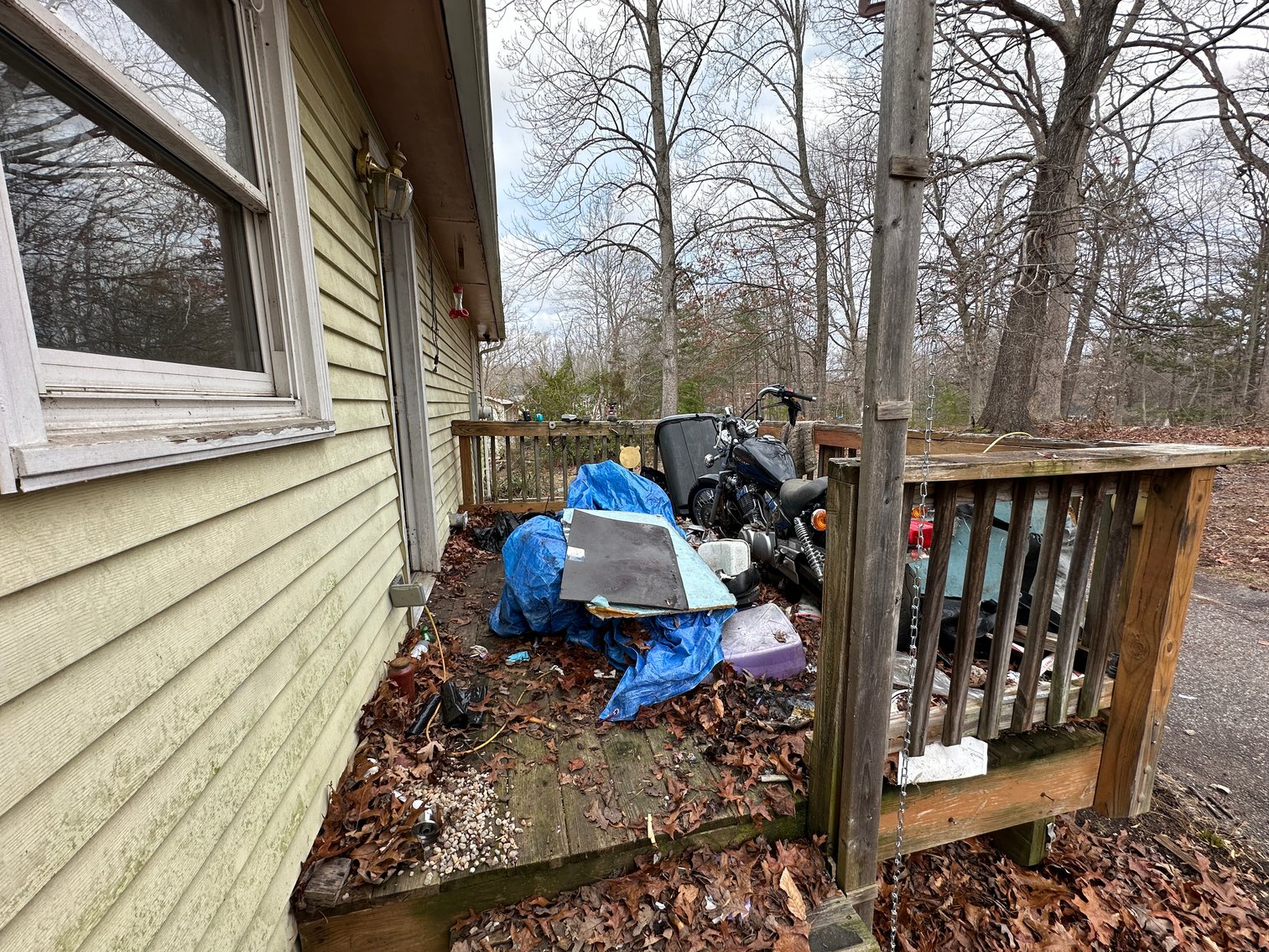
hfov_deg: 102.1
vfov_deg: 85.7
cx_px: 634
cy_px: 476
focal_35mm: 14
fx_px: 513
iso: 40
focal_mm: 2.22
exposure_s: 1/543
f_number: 2.2
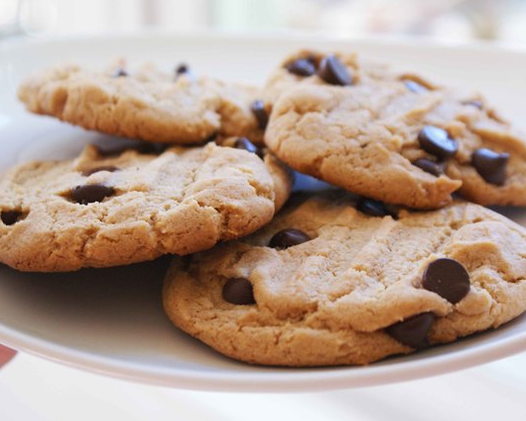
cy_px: 210
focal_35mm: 94
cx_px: 292
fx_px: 1457
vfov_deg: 16.4
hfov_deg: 20.5
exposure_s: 1/80
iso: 400
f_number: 5.6
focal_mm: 55
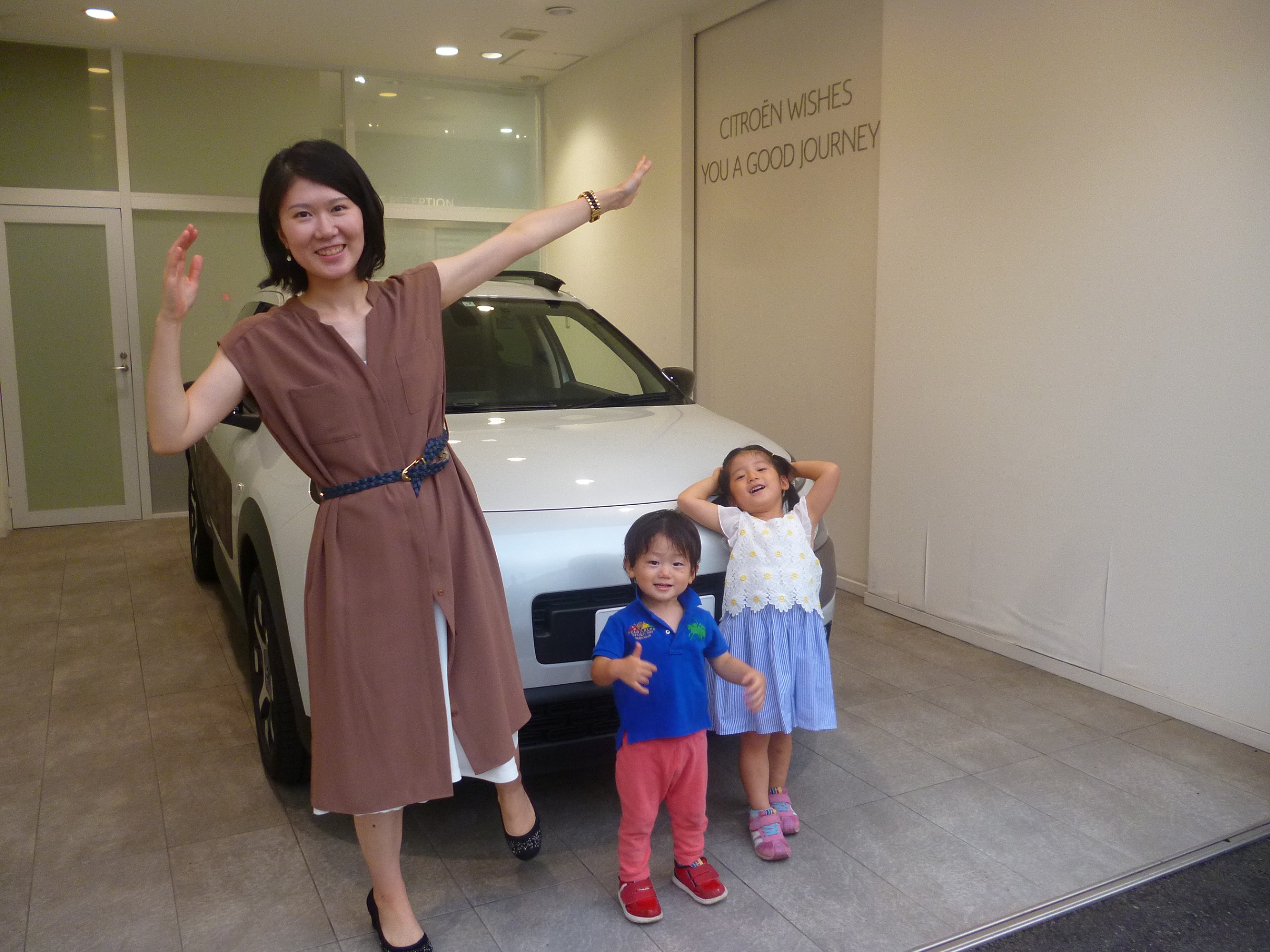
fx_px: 1027
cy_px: 476
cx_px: 635
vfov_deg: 49.7
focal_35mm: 28
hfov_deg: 63.4
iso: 200
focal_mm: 5
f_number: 3.1
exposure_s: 1/60
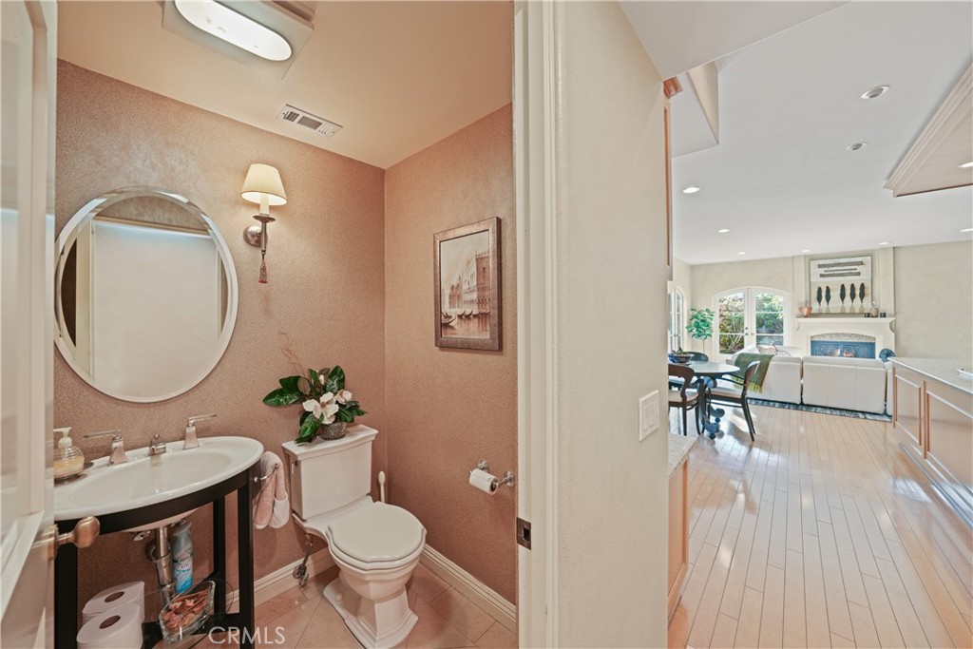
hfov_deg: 112.6
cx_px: 486
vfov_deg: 90.0
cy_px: 324
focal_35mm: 12
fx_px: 324
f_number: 8
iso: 400
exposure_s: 1/3
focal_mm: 12
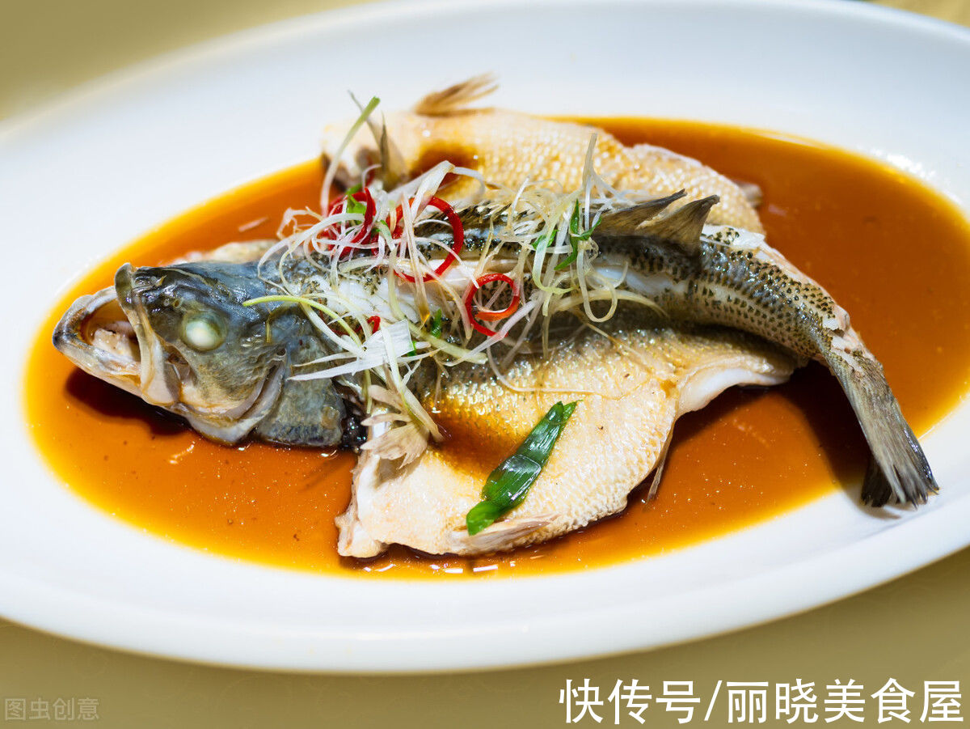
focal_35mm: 50
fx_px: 1402
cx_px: 485
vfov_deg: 29.1
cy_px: 364
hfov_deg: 38.2
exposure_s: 1/500
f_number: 2.2
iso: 200
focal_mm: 25
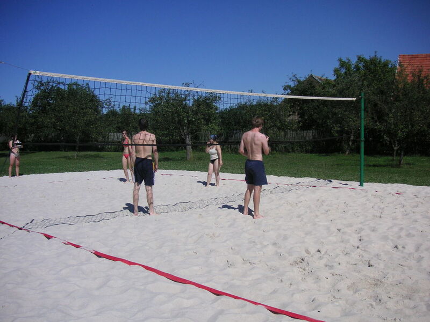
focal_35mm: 37
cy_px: 161
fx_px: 460
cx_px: 215
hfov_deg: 50.1
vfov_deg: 38.7
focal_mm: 6.1
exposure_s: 1/350
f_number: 6.7
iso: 50
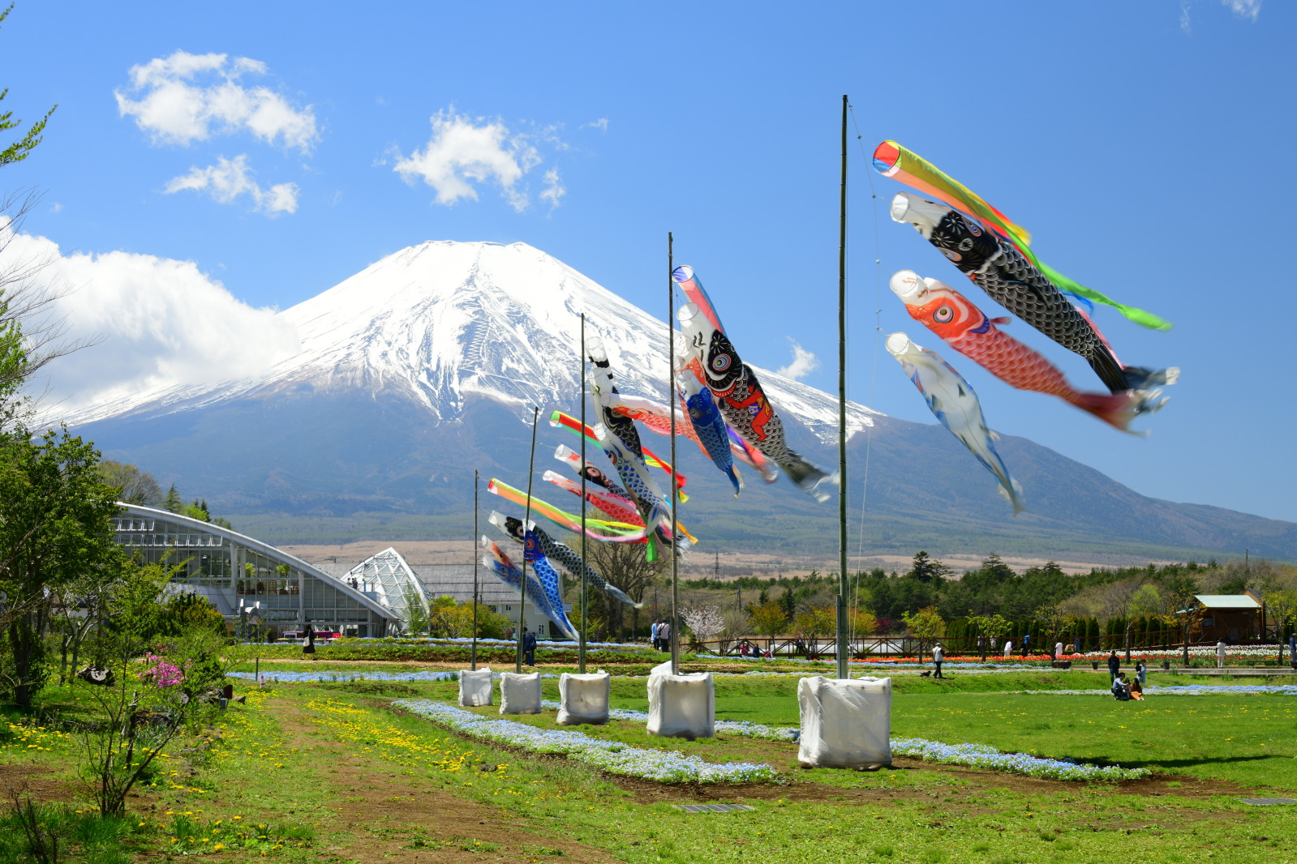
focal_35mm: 58
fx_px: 2089
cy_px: 432
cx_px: 648
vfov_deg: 23.4
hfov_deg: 34.5
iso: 64
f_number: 16
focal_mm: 58
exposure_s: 1/15
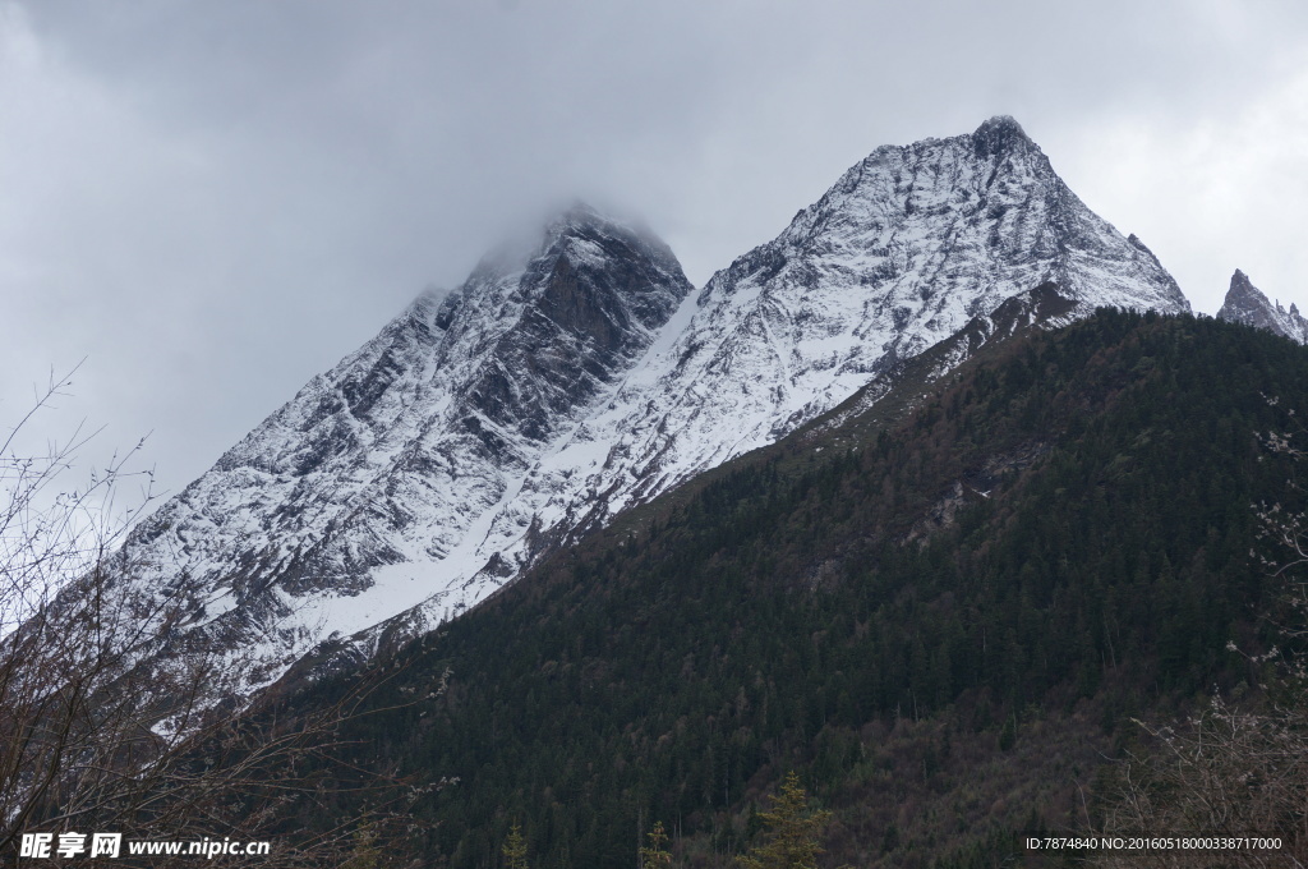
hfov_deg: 32.7
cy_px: 434
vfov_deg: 22.0
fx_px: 2232
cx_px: 654
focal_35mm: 62
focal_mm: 41
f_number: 9
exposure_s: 1/200
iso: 100
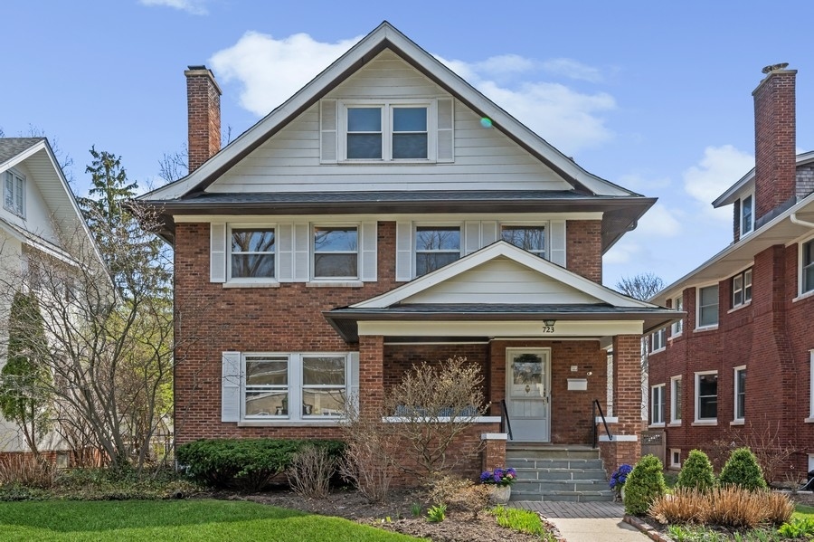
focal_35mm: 31
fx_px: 701
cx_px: 407
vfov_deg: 42.3
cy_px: 271
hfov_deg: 60.3
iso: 200
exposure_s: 1/250
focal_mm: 21
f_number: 9.5
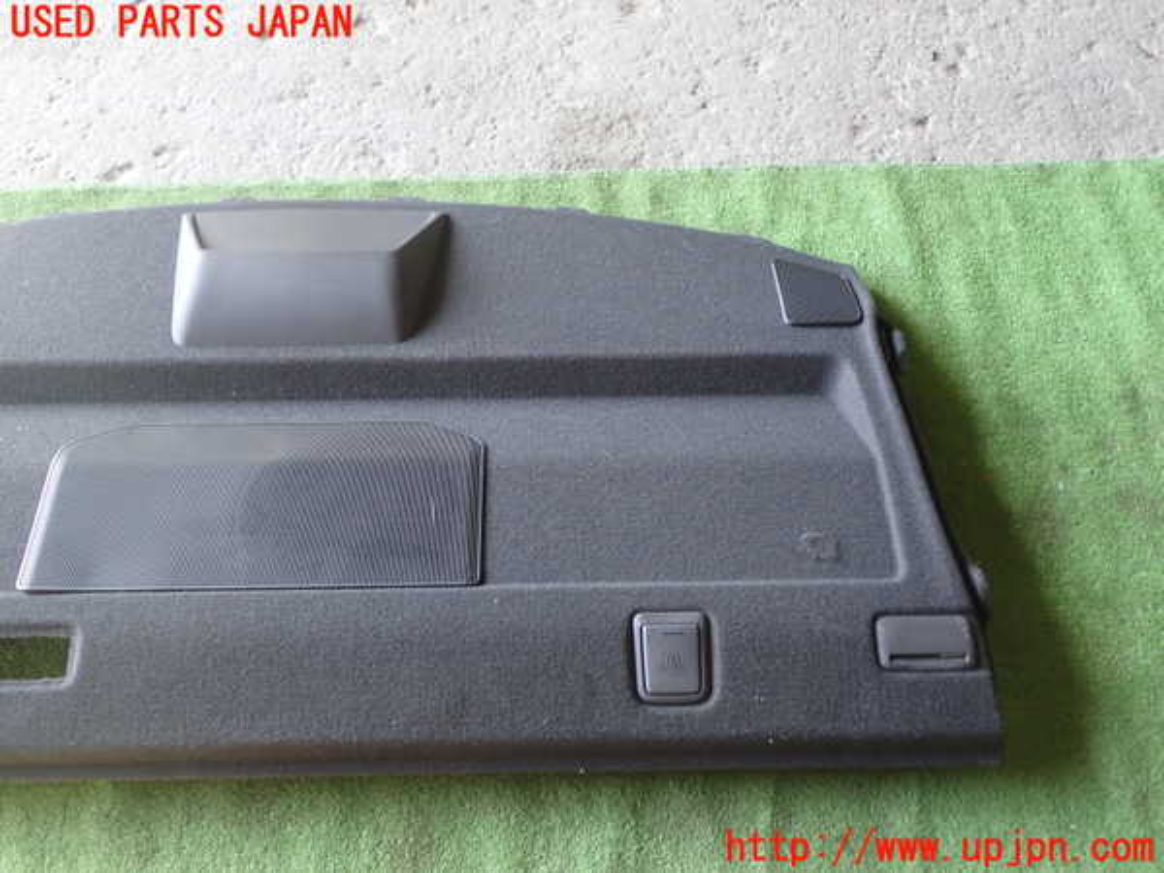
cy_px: 436
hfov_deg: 51.4
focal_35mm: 36
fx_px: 1211
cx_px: 582
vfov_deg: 39.7
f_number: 2.5
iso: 200
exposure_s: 1/50
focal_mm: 6.37
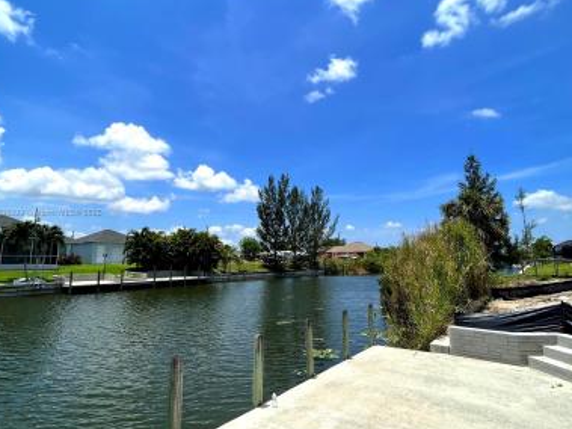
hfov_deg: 84.7
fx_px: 314
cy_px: 213
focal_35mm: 19
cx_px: 282
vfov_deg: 68.7
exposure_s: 1/1575
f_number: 2.4
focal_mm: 1.54
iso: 32
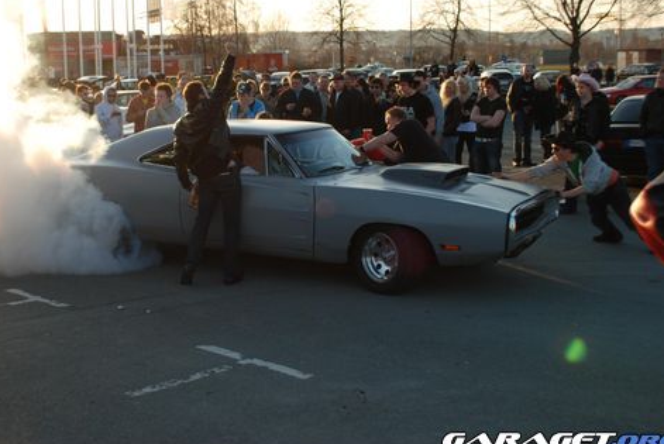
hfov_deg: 37.2
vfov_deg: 25.5
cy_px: 152
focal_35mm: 53
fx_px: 978
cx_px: 233
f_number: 6.3
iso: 100
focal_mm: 26
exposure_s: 1/160
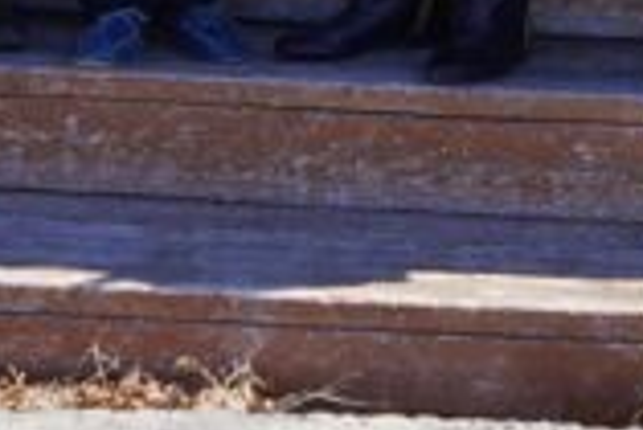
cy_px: -1032
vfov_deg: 5.8
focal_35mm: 214
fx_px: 3826
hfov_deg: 9.5
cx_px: 799
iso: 100
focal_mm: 28
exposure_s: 1/350
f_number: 4.5
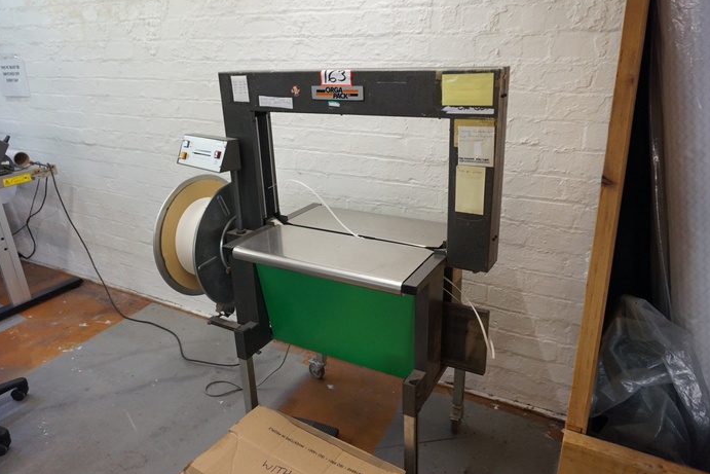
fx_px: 493
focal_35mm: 25
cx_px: 350
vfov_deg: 51.3
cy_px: 236
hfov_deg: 71.5
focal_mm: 16
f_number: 4
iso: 1250
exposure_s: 1/160
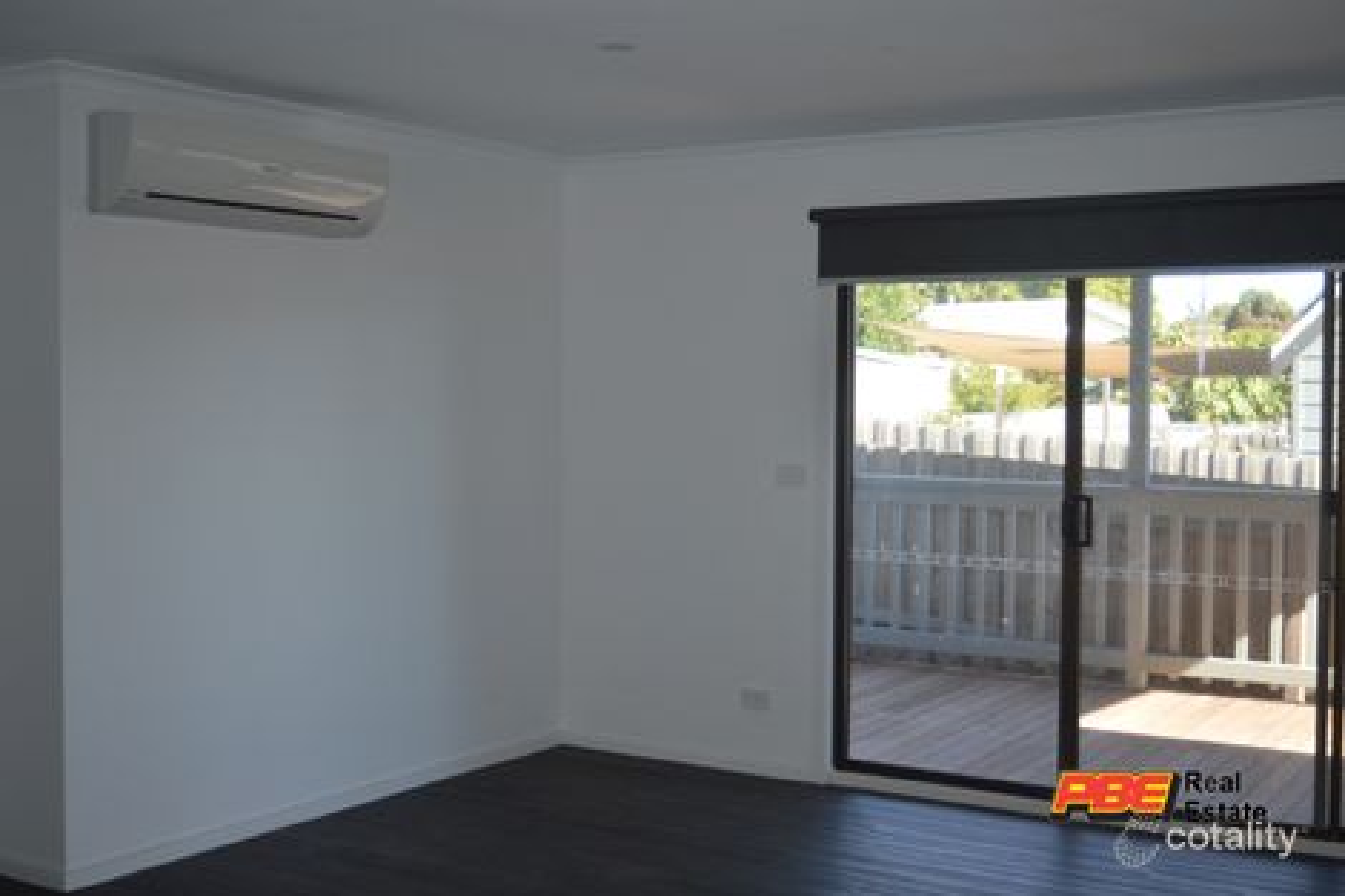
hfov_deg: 45.0
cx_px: 672
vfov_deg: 30.8
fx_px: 1625
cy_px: 448
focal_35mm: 44
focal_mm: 29
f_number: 4.2
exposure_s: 1/125
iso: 110
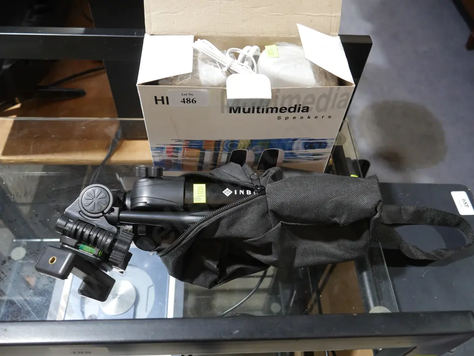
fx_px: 384
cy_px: 178
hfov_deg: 63.4
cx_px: 237
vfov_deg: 49.8
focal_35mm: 28
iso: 640
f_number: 4.5
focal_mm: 14
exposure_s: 1/60
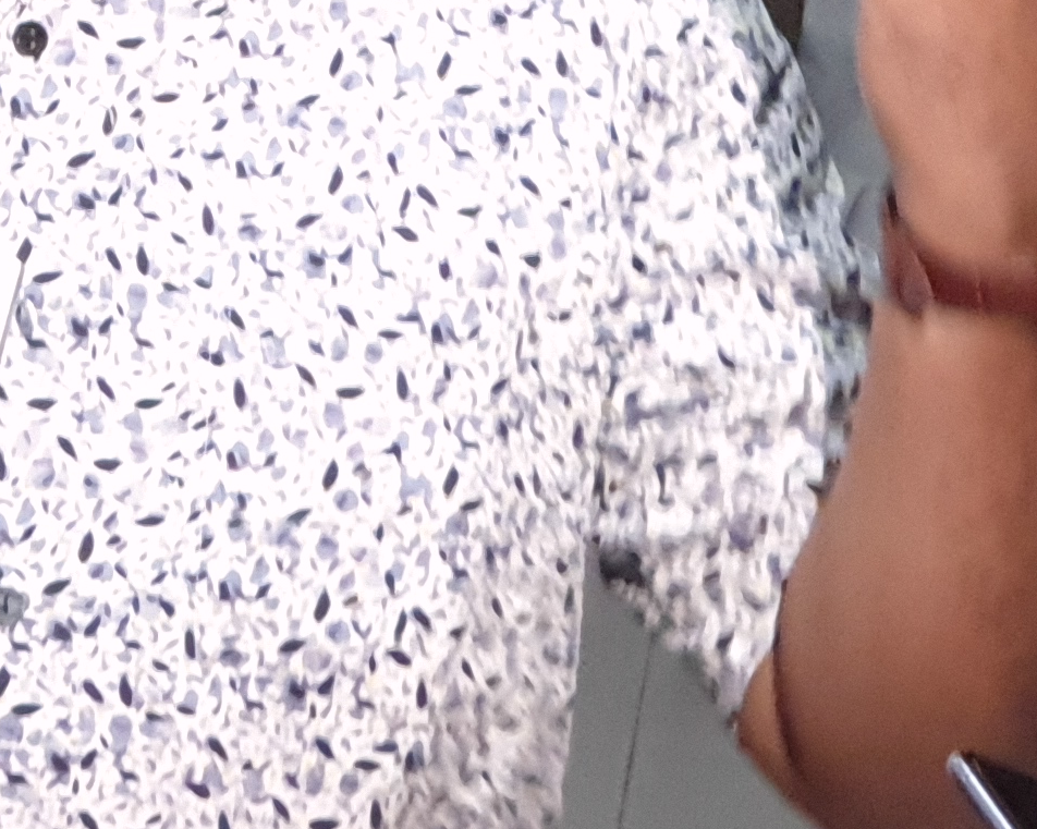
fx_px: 6597
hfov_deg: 9.0
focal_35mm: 215
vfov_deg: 7.0
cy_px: -684
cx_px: 95
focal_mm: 6
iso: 320
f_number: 2.4
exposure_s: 1/25
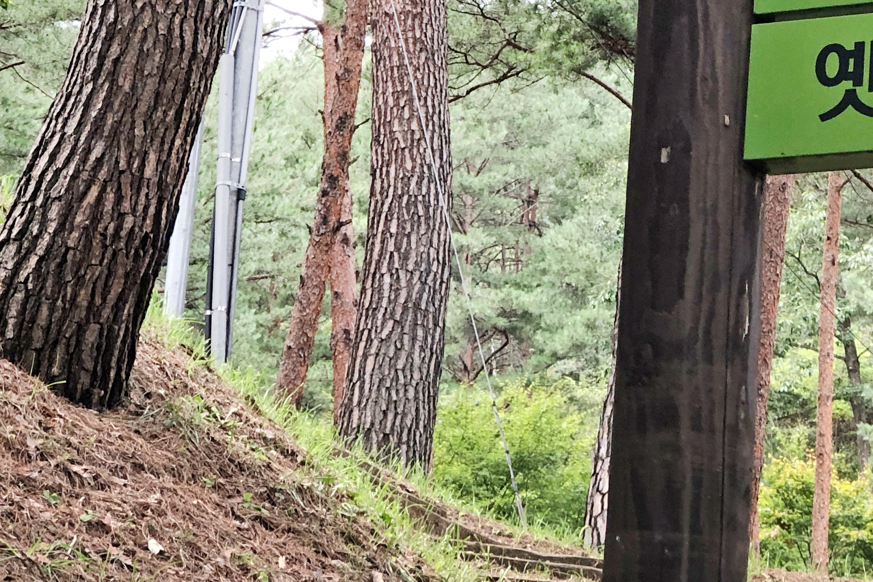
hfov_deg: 14.4
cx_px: 743
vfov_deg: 9.6
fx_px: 3419
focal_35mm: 141
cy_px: -146
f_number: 2.8
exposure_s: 1/60
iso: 25
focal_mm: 6.6
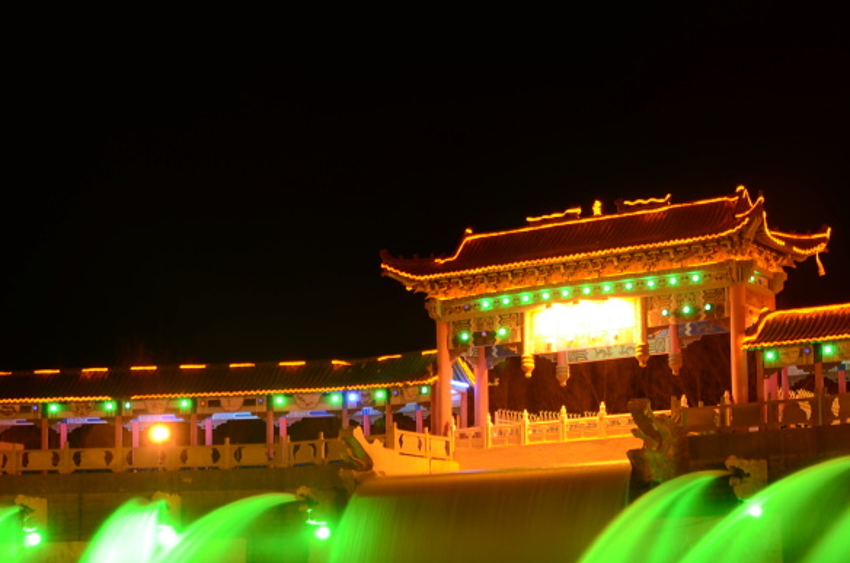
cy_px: 376
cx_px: 409
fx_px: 1744
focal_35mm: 74
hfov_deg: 27.4
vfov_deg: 18.3
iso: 100
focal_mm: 24
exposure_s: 2.5
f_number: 3.8
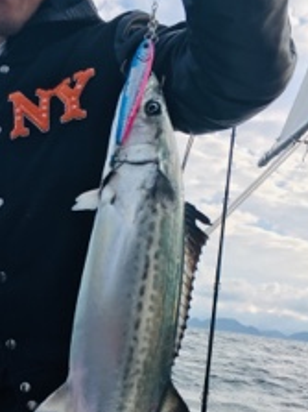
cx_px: 70
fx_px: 617
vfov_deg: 36.2
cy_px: 294
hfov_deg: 27.5
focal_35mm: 52
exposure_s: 1/962
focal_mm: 4.15
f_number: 2.2
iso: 25
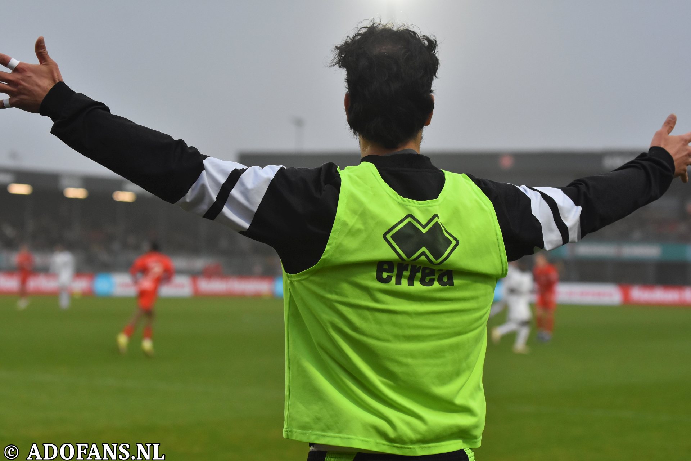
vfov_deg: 13.0
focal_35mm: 105
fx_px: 2015
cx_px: 346
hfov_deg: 19.5
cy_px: 230
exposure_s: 1/1000
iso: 1600
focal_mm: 70
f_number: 3.2
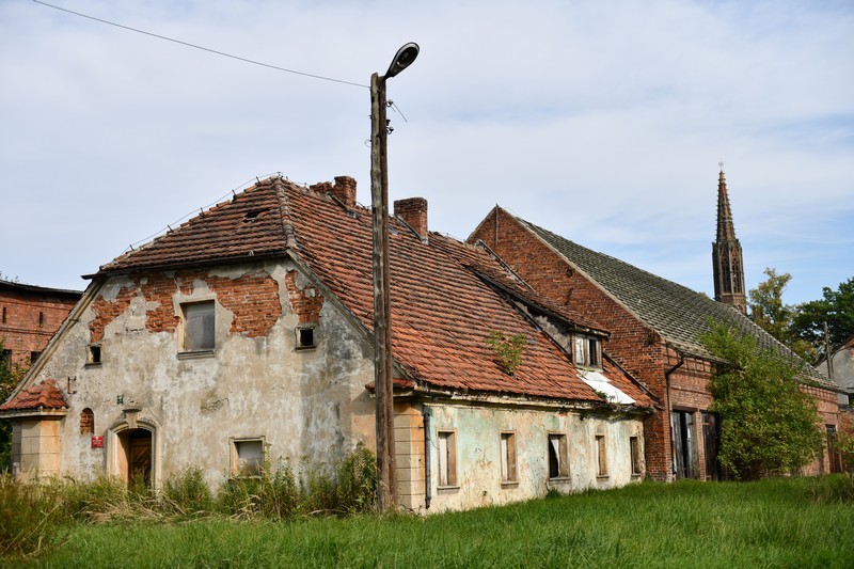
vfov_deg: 28.1
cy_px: 284
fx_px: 1138
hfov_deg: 41.1
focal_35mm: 48
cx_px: 427
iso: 160
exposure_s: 1/4000
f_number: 3.2
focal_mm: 48
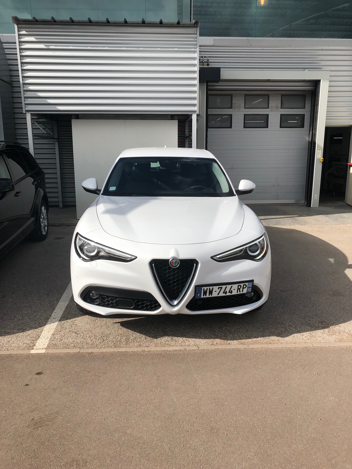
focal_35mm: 29
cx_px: 176
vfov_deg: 61.7
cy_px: 234
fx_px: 393
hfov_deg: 48.2
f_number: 1.8
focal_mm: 3.99
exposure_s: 1/2825
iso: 25
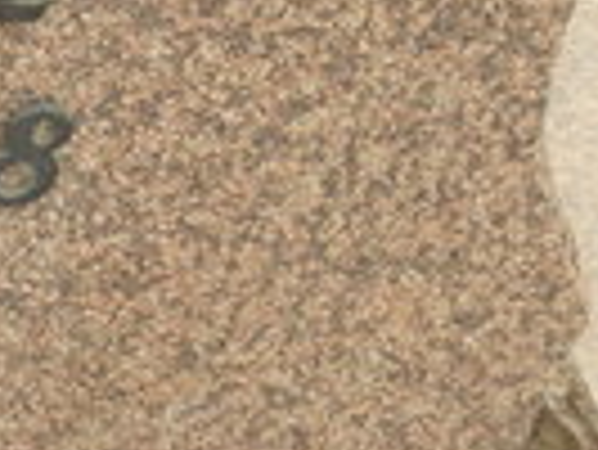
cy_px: -144
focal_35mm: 156
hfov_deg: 11.2
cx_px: -683
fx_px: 2697
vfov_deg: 9.4
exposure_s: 1/60
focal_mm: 4.6
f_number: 5.6
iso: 64
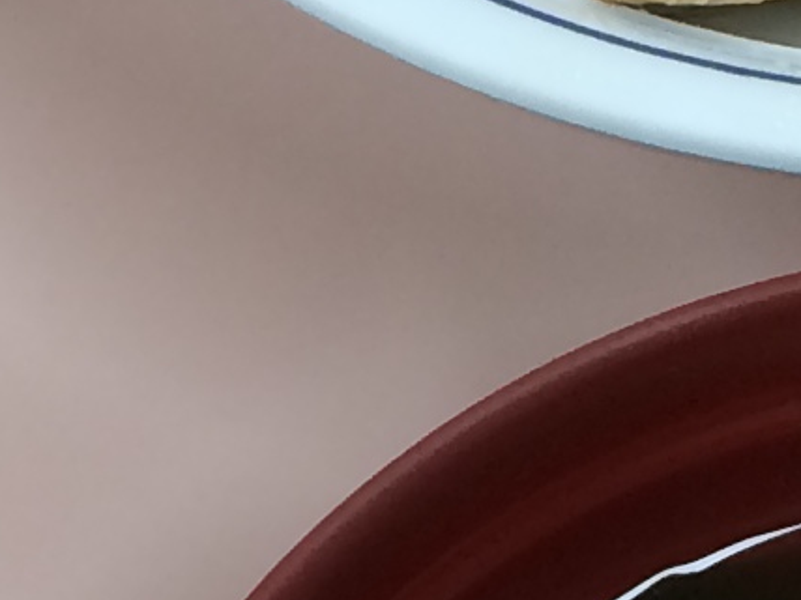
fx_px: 5299
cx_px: 563
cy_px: 591
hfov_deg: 8.6
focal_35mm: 229
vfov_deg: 6.5
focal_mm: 4.12
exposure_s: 1/40
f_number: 2.2
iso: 50
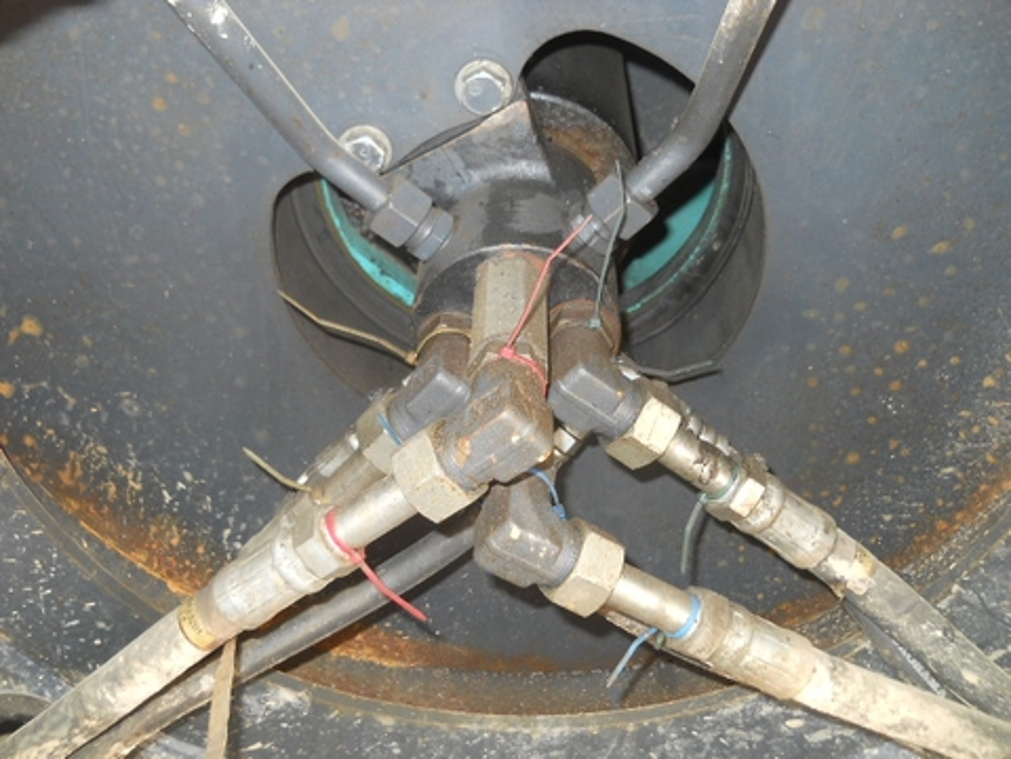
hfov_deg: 45.8
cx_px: 506
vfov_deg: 35.1
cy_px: 380
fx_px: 1197
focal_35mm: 41
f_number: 3.1
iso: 100
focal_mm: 6.72
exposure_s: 1/30
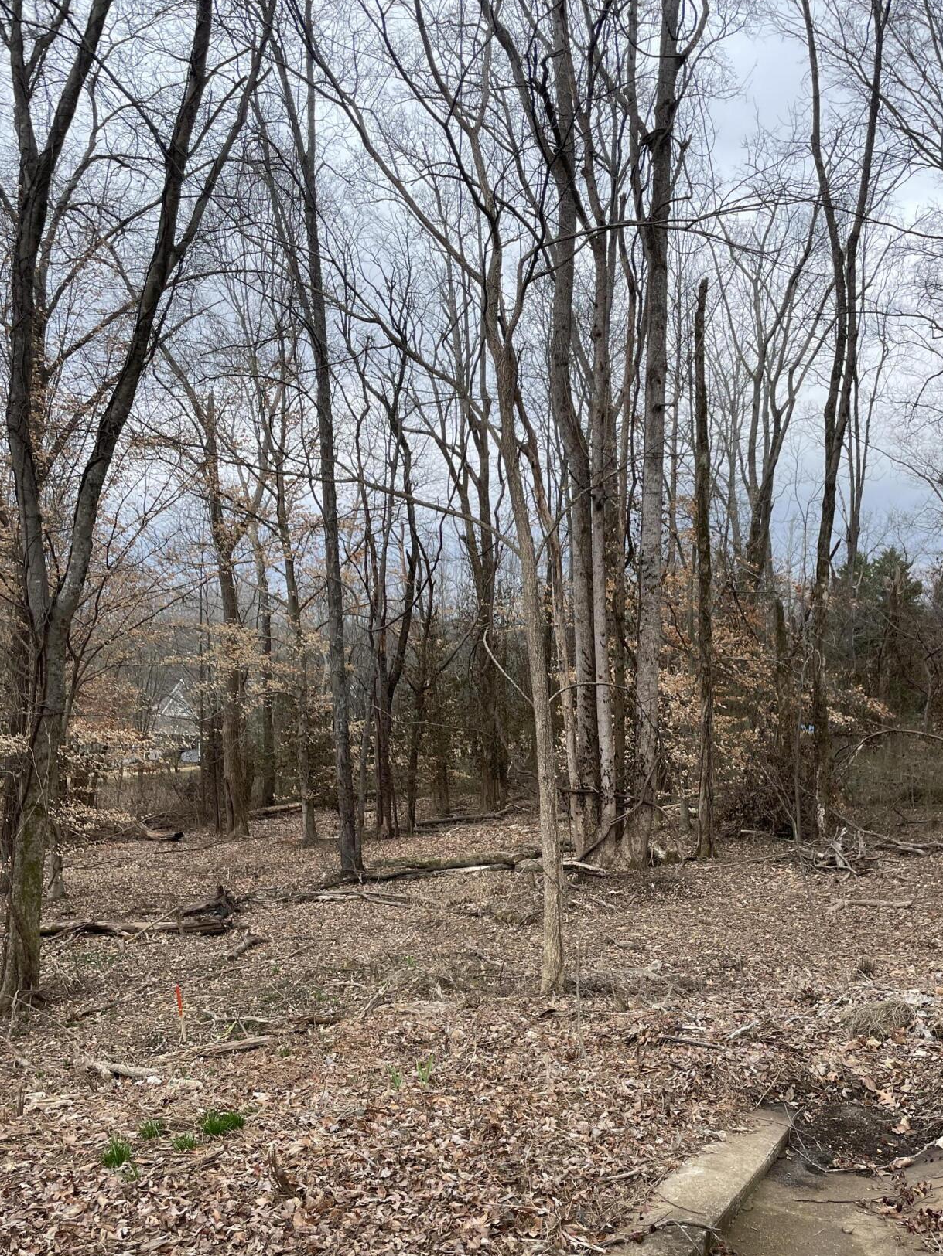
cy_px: 764
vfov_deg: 56.3
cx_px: 566
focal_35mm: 32
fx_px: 1162
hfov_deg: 43.9
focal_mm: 4.2
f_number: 1.6
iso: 32
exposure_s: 1/1453
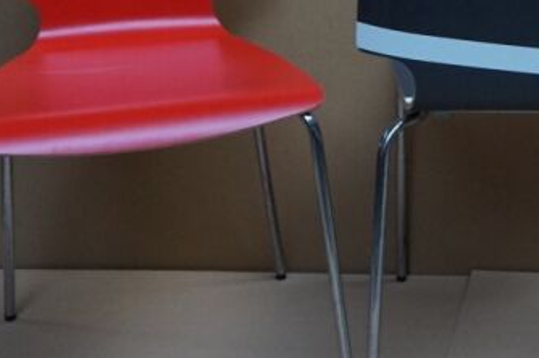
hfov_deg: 20.8
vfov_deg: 14.6
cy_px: 6
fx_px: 1376
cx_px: 636
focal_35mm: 92
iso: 1250
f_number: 4
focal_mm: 20
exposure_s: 1/160
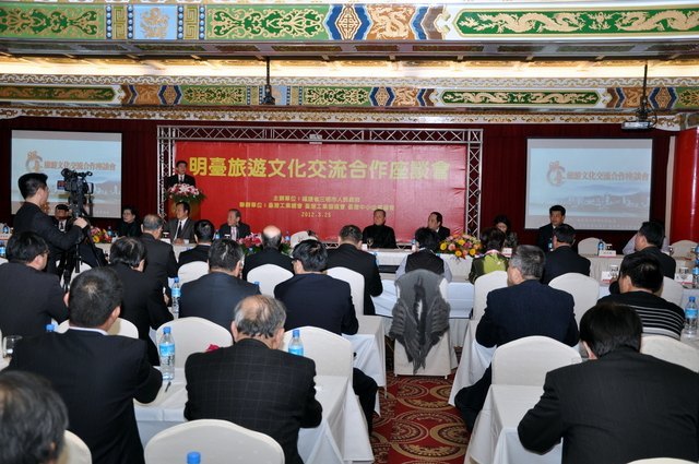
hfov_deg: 51.3
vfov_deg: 35.4
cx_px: 350
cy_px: 232
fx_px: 727
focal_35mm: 38
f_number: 4
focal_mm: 25
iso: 200
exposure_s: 1/60
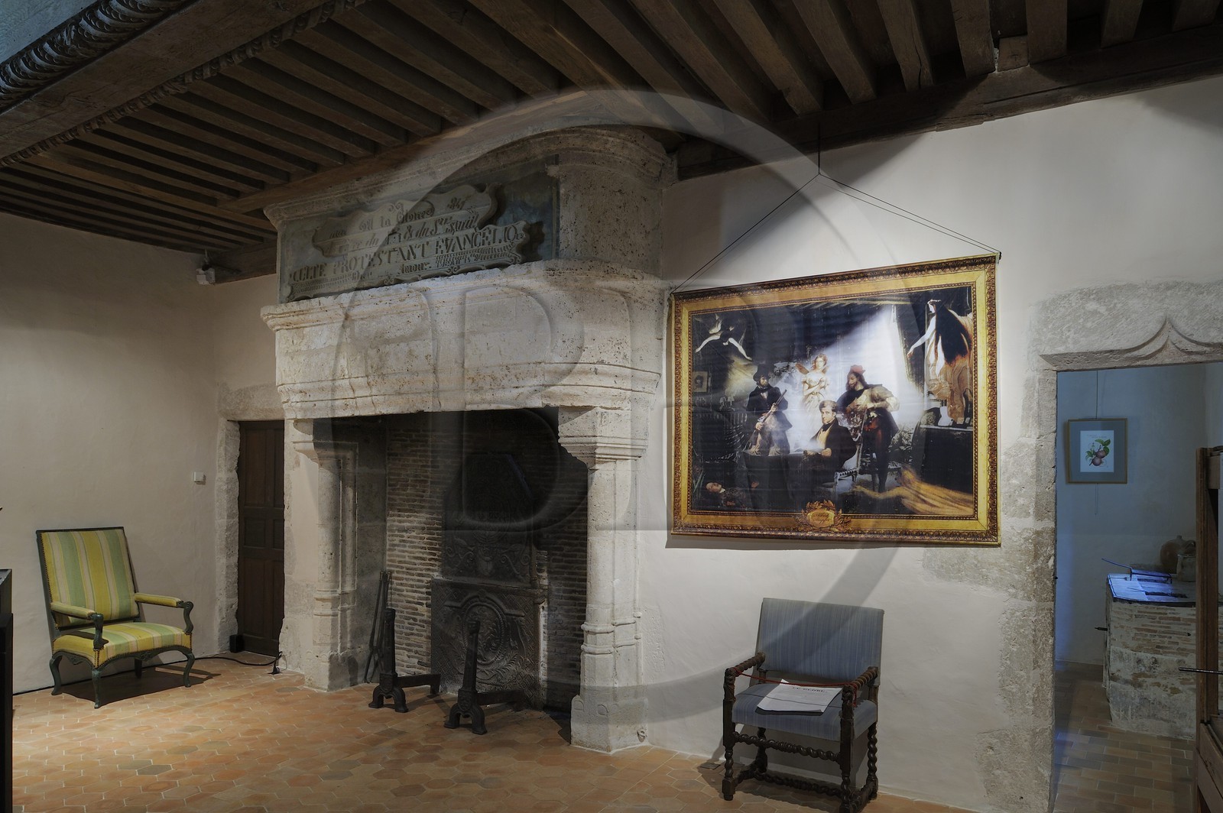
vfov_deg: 53.1
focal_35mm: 24
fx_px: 815
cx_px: 612
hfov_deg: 73.8
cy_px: 406
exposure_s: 5
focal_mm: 24
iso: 200
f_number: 13
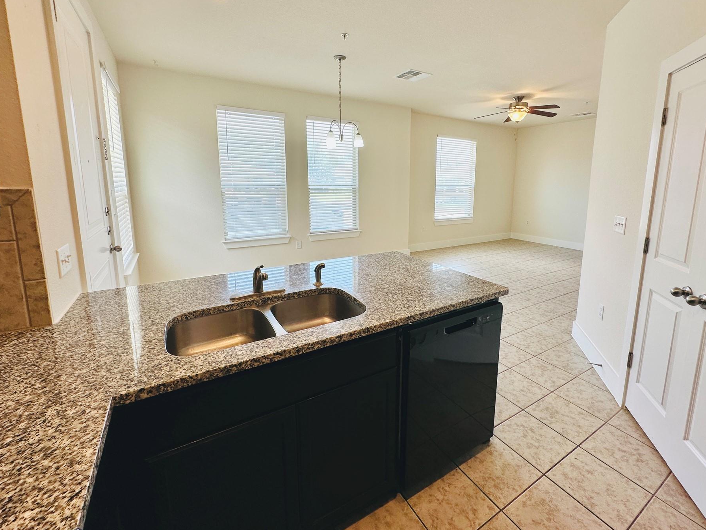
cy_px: 229
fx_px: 326
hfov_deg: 94.4
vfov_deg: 77.7
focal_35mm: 16
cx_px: 376
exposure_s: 1/120
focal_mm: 2.22
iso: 64
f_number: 2.2
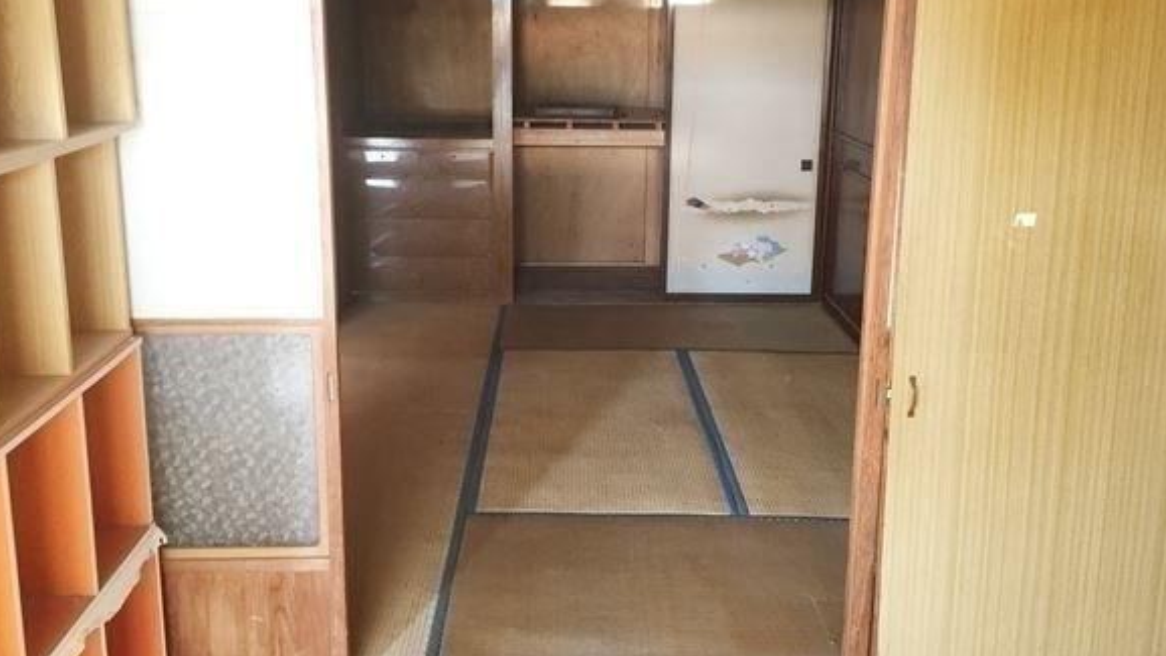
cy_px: 240
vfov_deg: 33.5
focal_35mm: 35
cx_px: 585
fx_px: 1082
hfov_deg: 56.6
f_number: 2.2
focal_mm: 4.15
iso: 160
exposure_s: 1/30
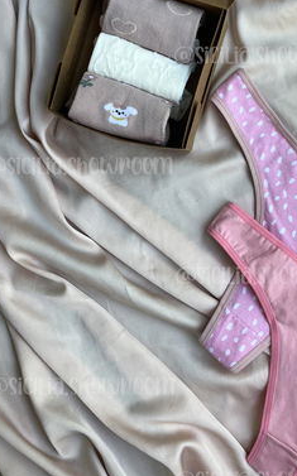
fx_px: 506
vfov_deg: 49.6
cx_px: 239
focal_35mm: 39
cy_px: 162
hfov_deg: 31.8
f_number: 1.6
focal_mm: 5.1
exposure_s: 1/122
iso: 32
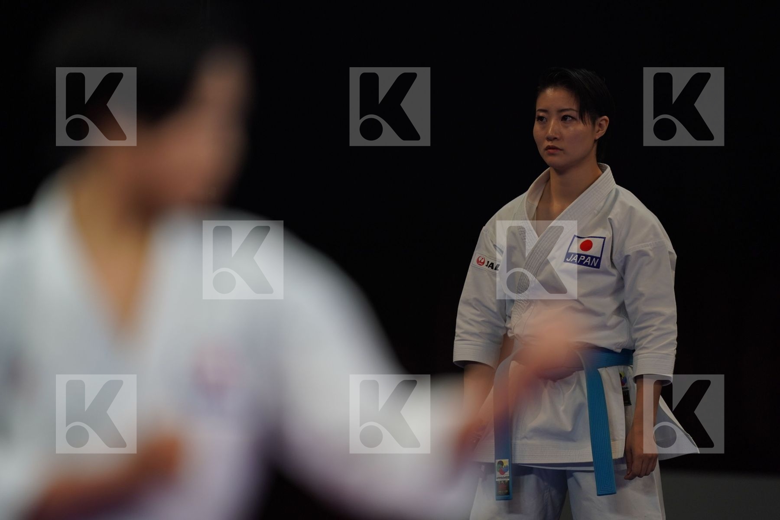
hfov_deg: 5.2
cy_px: 260
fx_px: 8666
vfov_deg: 3.4
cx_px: 390
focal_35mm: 400
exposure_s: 1/500
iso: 640
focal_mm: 400
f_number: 2.8
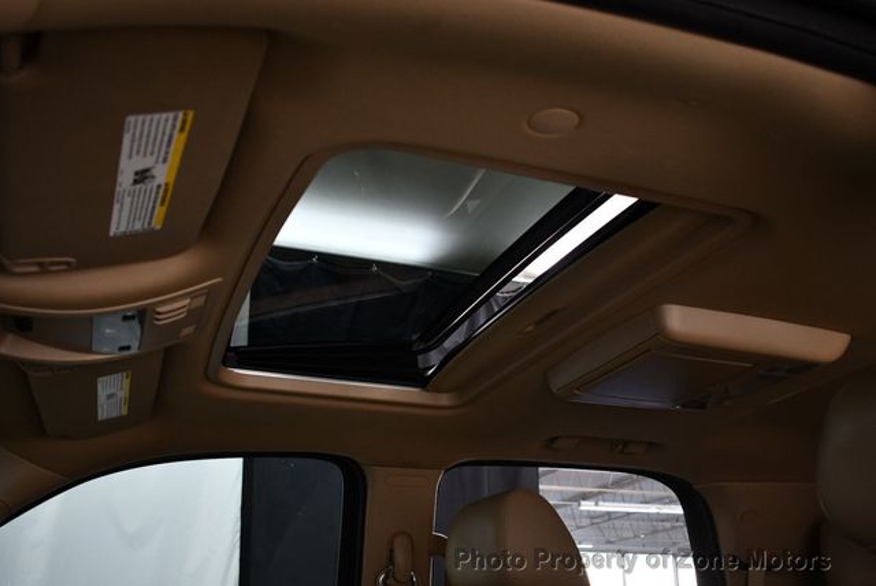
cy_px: 293
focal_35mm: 36
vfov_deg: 36.9
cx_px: 438
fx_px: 877
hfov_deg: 53.1
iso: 800
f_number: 3.5
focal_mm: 18
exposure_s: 1/200
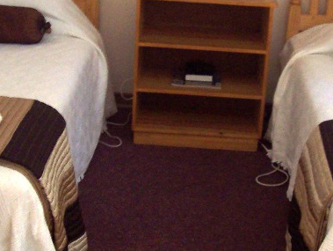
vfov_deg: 18.9
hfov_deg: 25.0
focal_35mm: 78
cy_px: 92
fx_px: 751
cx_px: 186
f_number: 2.8
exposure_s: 1/8
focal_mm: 5.6
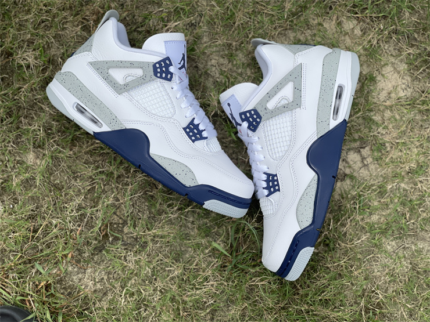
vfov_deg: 22.9
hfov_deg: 30.3
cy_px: 161
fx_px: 795
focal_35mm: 64
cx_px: 215
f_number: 2.2
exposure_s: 1/1193
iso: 32
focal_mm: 7.5
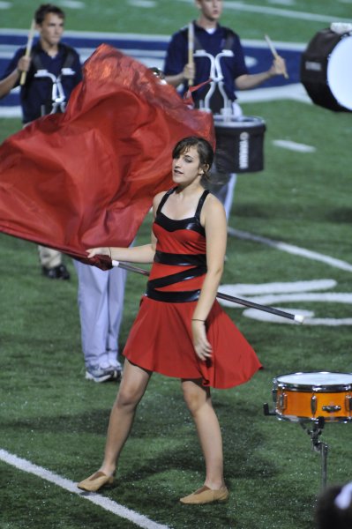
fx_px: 4407
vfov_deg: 6.9
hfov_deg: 4.6
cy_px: 264
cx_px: 176
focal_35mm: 300
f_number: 2.8
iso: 1600
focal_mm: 200
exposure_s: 1/160
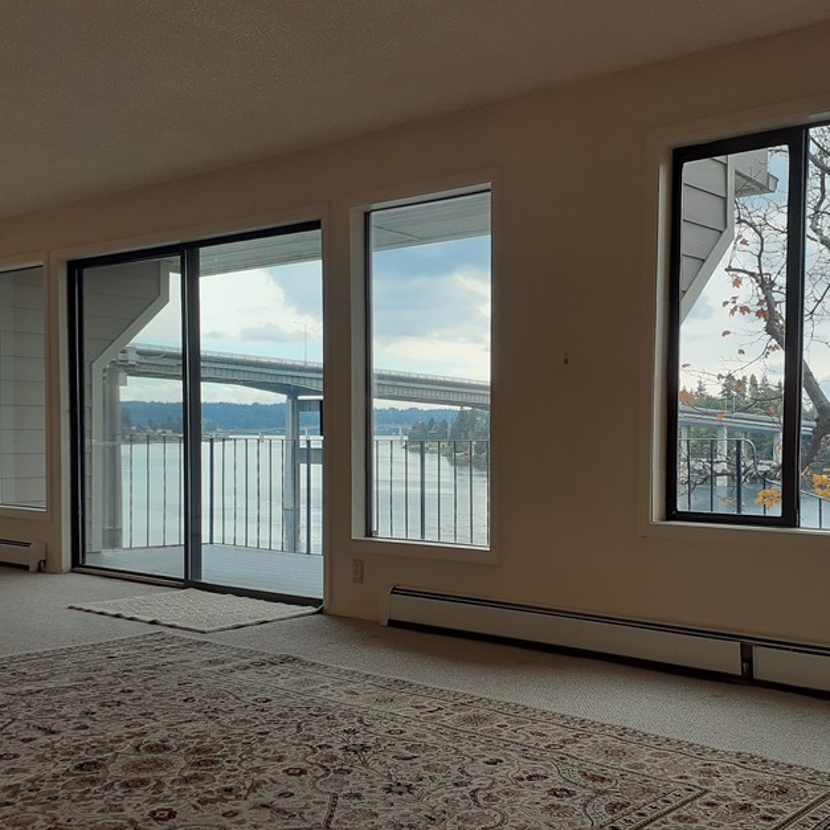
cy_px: 473
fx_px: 1058
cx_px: 455
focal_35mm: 39
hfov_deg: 42.8
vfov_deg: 42.7
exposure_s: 1/126
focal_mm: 3.6
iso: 40
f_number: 1.9
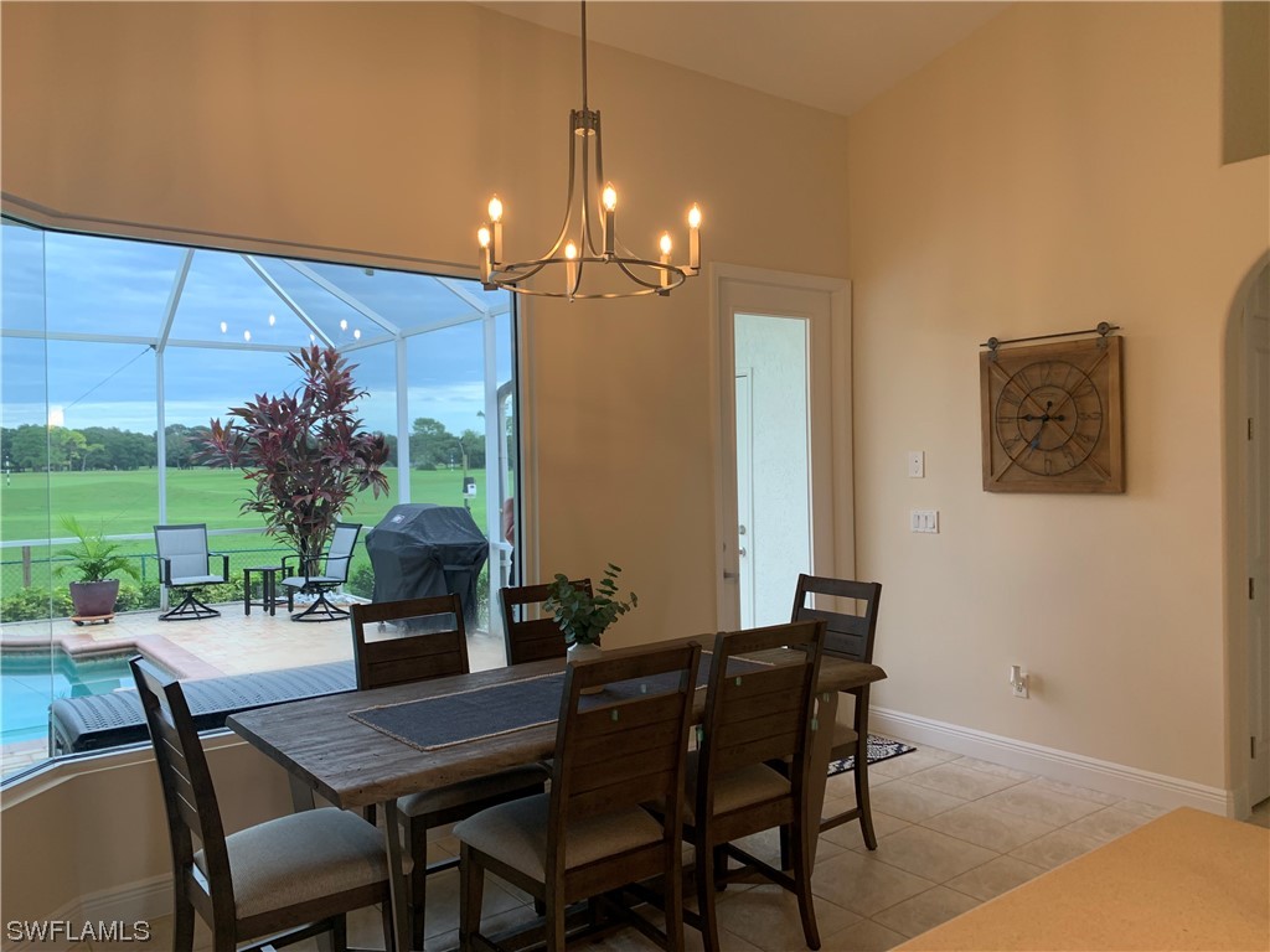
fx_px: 954
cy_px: 476
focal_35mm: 26
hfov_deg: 67.3
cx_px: 635
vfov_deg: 53.1
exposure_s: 1/120
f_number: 1.8
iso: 80
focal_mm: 4.25
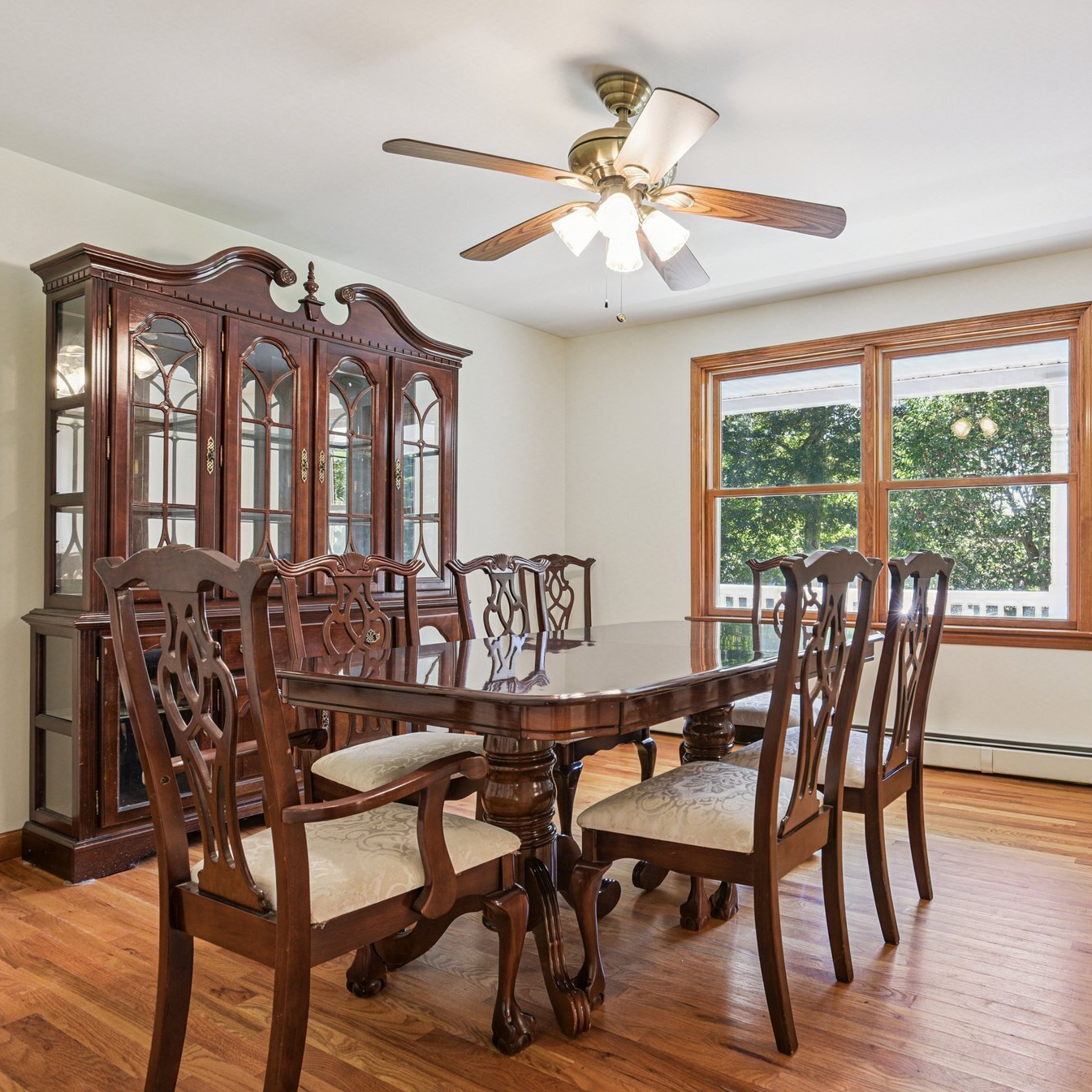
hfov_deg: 67.4
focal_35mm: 22
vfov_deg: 69.6
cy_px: 553
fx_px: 785
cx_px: 743
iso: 400
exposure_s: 1/6
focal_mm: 17
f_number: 11
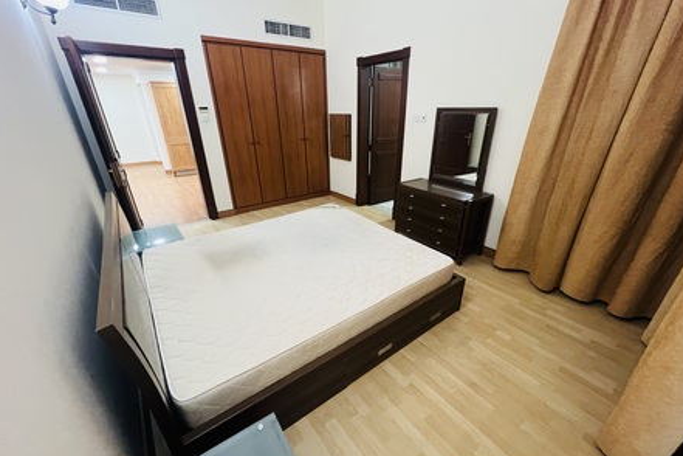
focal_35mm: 14
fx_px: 266
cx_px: 348
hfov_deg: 104.2
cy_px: 241
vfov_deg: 81.1
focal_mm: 1.57
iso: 500
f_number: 1.8
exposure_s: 1/50
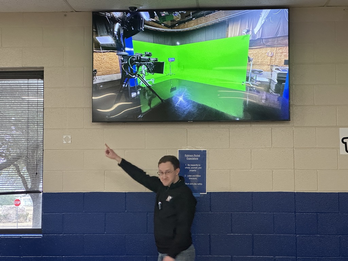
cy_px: 130
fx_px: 774
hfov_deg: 25.3
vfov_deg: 19.1
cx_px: 174
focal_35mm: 77
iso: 500
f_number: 2.8
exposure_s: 1/41
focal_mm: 9
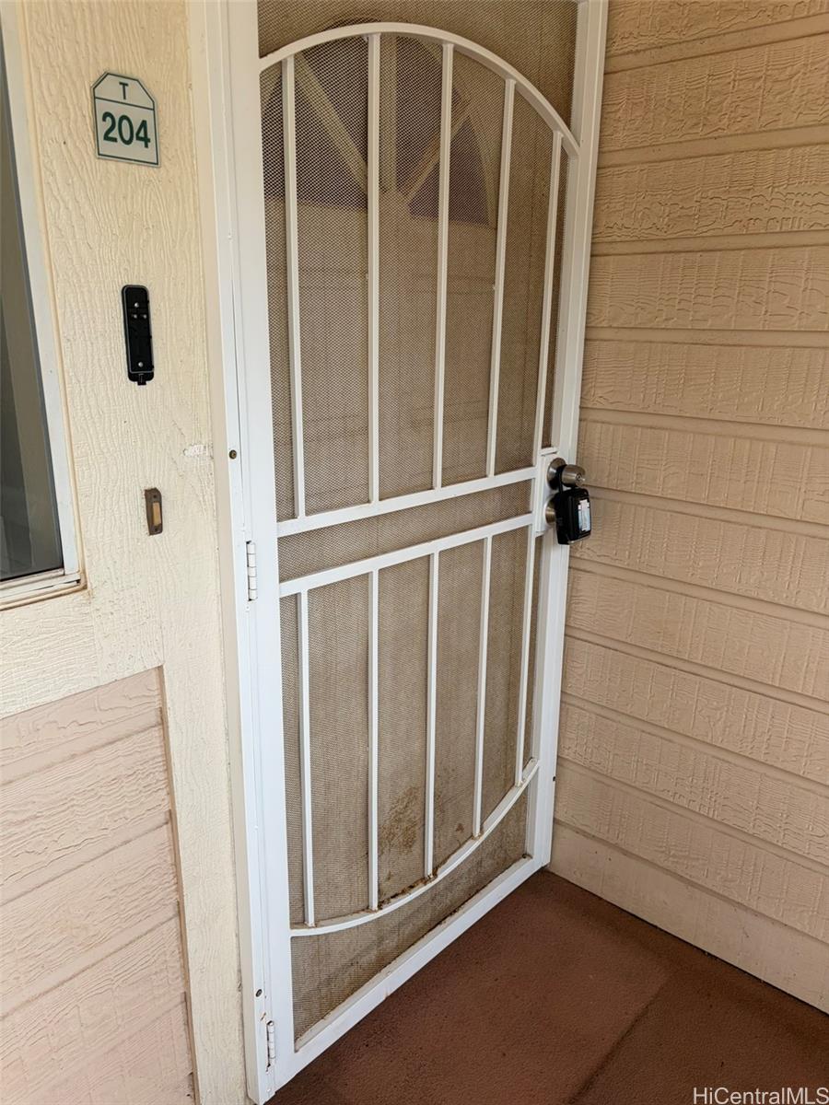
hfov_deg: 53.1
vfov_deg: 67.3
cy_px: 552
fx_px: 830
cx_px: 414
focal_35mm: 26
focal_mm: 5.96
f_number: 1.6
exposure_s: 1/503
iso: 50
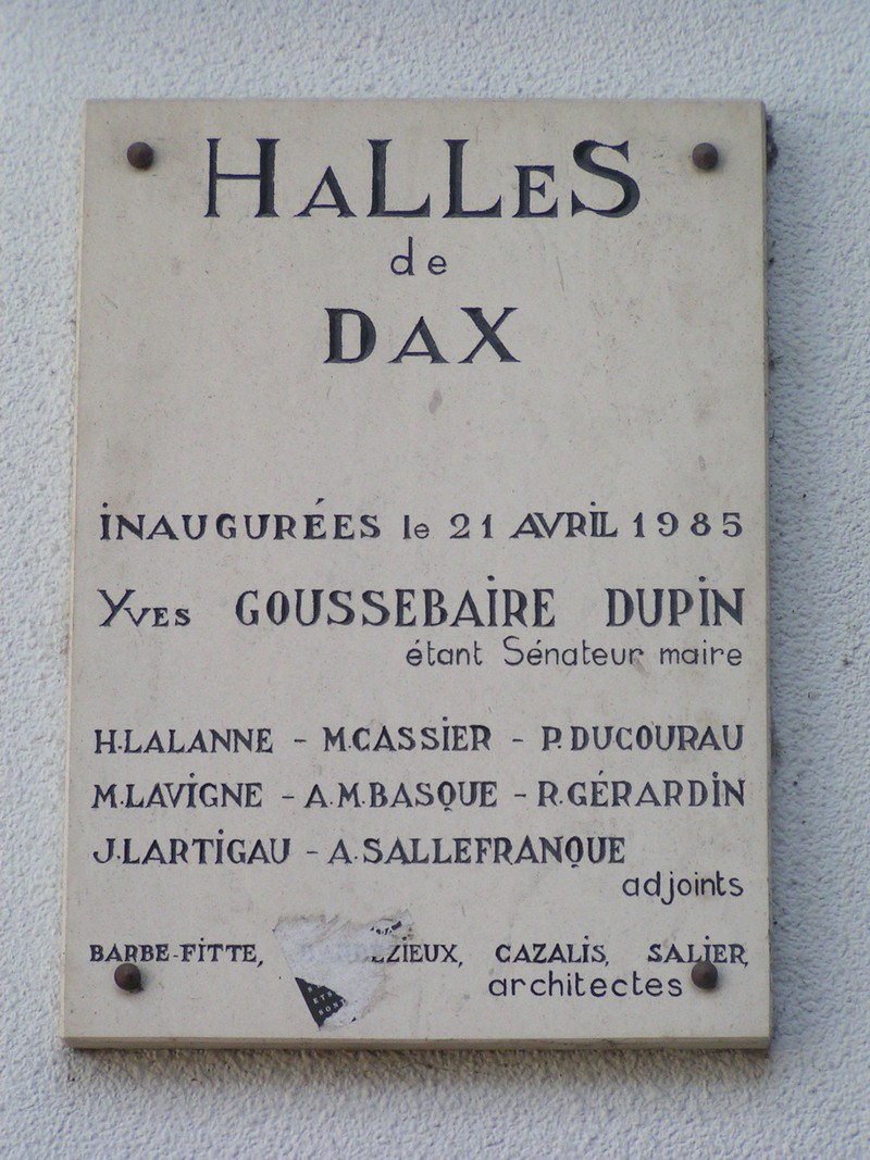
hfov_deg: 9.5
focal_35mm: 157
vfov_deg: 12.6
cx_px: 435
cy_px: 580
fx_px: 5262
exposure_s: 1/160
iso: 125
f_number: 3.5
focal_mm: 24
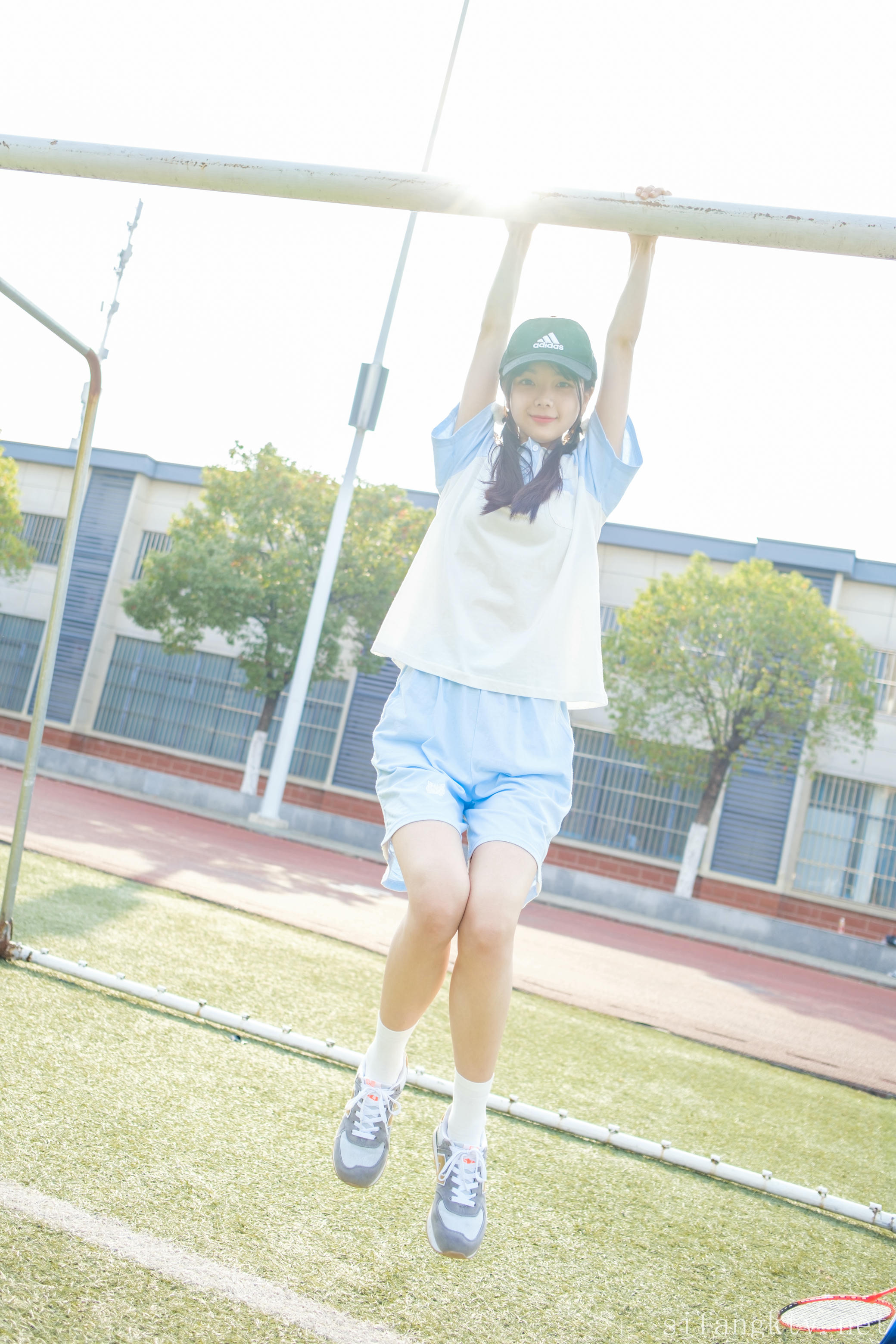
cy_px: 672
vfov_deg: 54.4
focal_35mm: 35
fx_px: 1307
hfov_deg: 37.9
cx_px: 448
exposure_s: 1/500
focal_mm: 23
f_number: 2.8
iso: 160
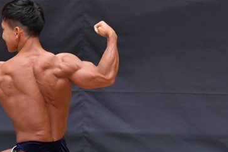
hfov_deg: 2.8
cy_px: 88
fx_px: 4688
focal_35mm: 740
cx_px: 26
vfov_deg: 1.9
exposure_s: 1/400
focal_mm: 230
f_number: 5.6
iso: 6400
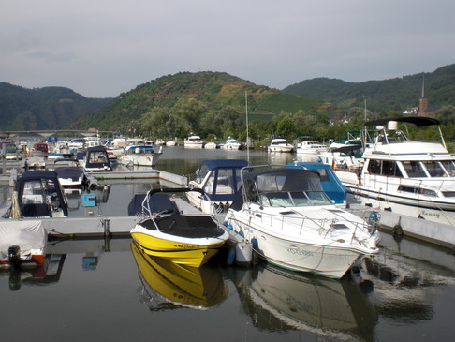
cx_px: 207
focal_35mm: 43
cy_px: 162
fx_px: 565
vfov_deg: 33.6
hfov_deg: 43.8
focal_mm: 6.3
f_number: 5.6
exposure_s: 1/400
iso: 64
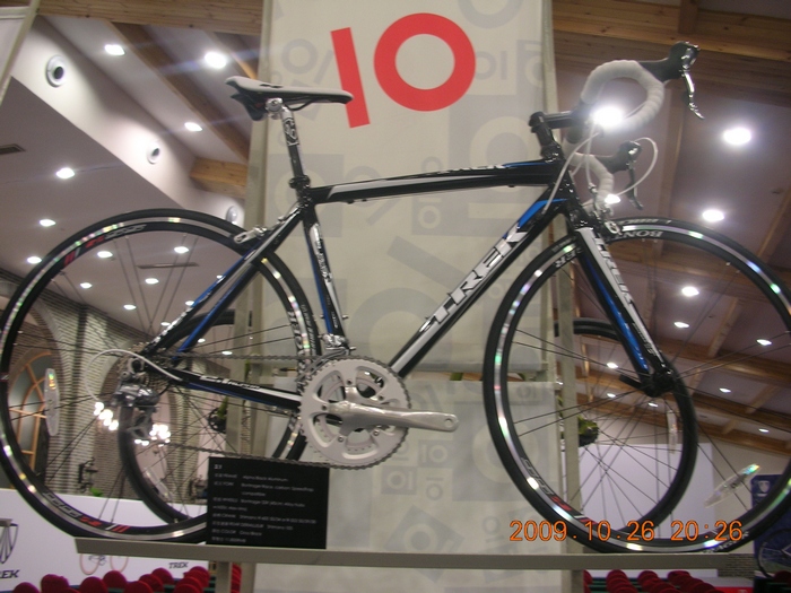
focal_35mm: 35
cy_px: 296
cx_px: 396
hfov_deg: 52.6
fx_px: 800
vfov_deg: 40.7
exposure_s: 1/3.9
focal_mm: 5.8
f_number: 3
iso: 55
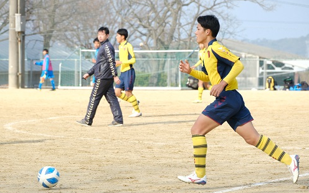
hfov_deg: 9.2
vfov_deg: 5.8
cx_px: 154
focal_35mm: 227
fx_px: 1912
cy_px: 102
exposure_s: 1/1000
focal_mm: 147.6
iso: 800
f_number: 6.4
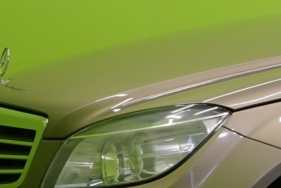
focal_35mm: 212
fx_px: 1655
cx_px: 614
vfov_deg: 6.5
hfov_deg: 9.0
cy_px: 85
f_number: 6.3
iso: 500
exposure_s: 1/40
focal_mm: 34
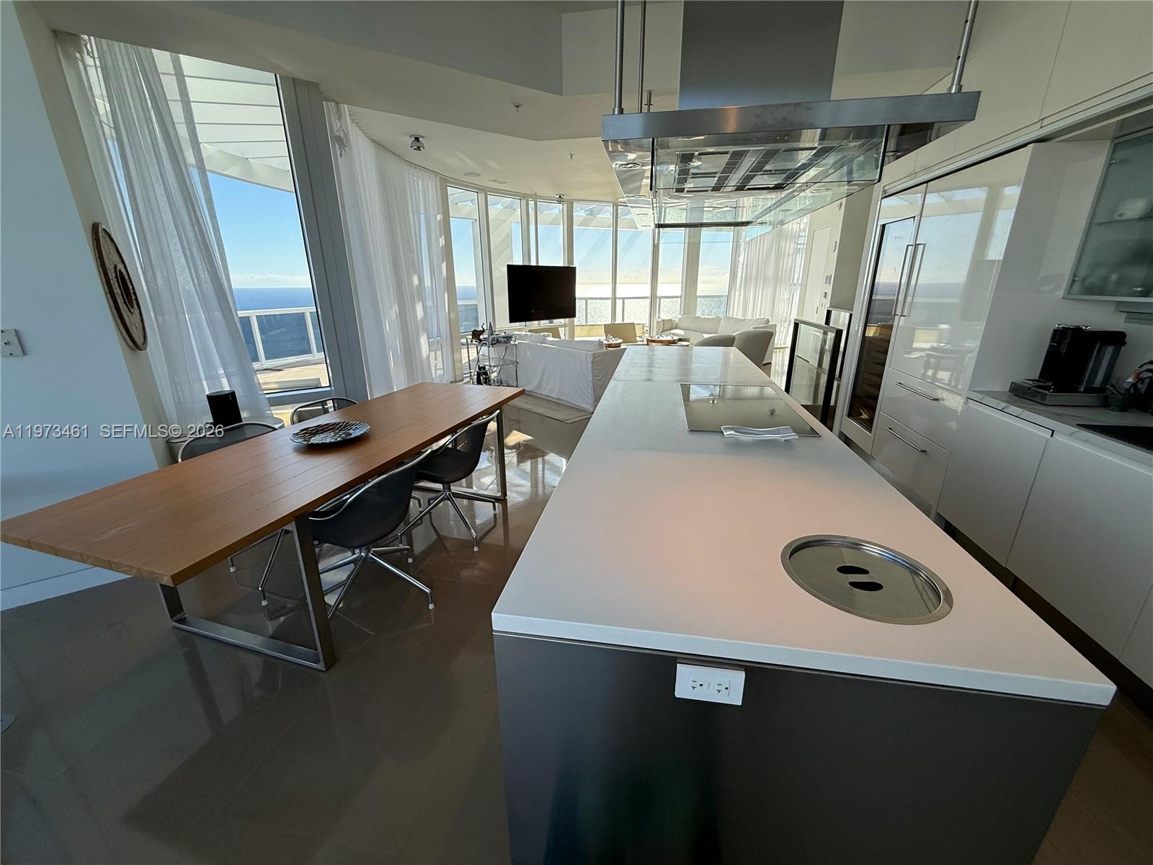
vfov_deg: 85.7
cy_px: 432
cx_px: 576
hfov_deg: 102.1
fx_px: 466
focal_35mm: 14
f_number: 2.2
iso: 64
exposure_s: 1/502
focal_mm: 2.22
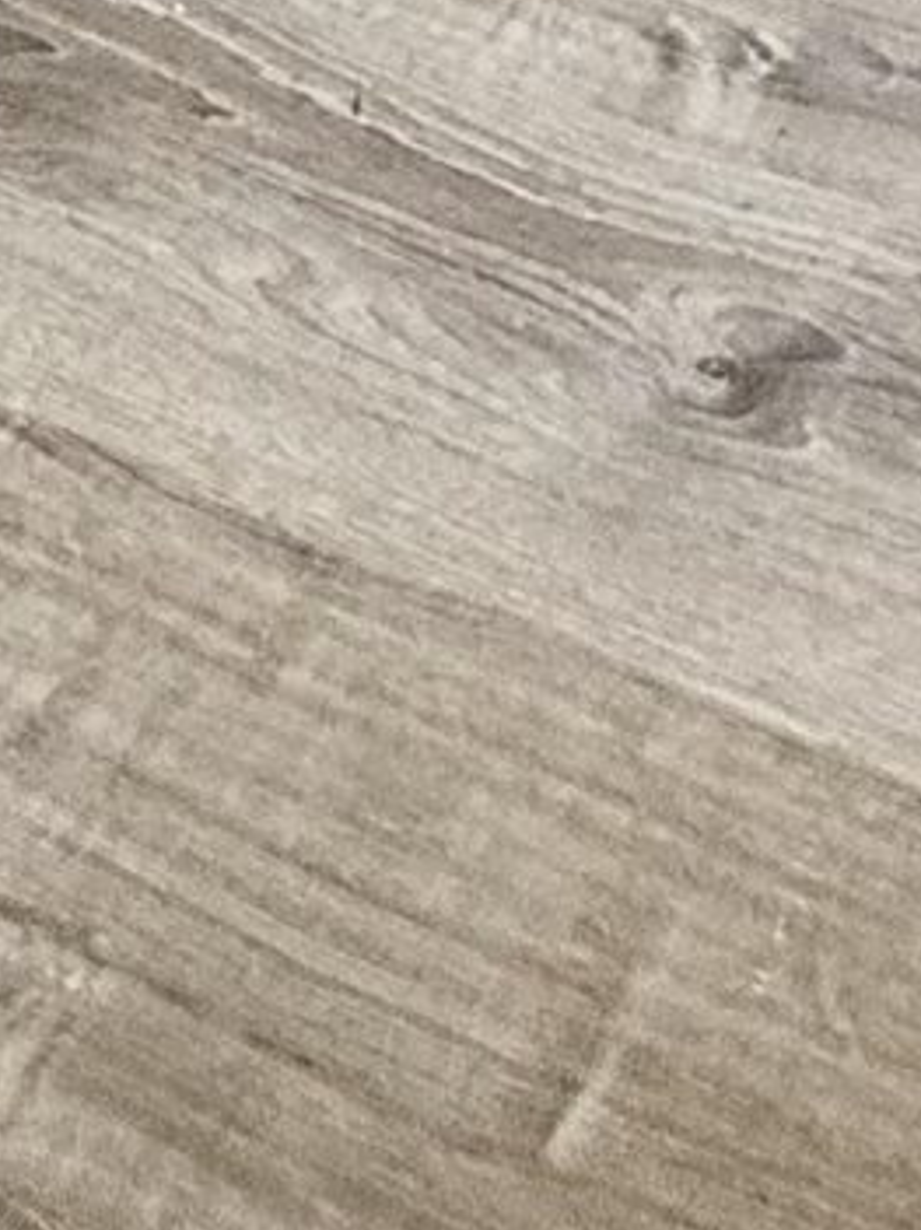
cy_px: -2267
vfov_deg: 12.2
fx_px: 3266
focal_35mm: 92
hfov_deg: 16.0
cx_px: 585
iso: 200
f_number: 2.2
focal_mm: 2.22
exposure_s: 1/120
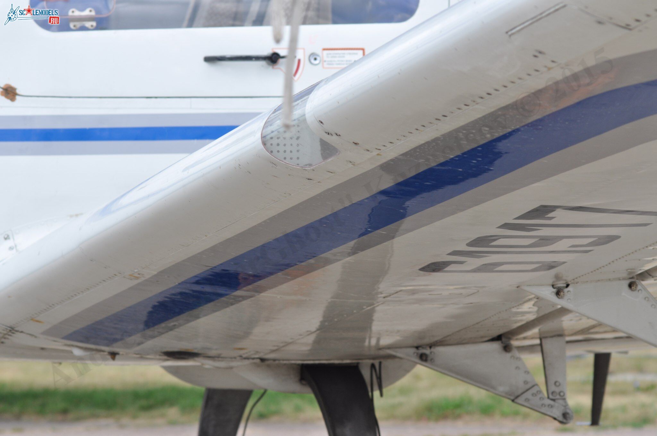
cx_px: 328
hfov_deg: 12.5
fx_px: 3007
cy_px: 218
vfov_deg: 8.3
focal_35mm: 165
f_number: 8
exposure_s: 1/160
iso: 200
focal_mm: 110
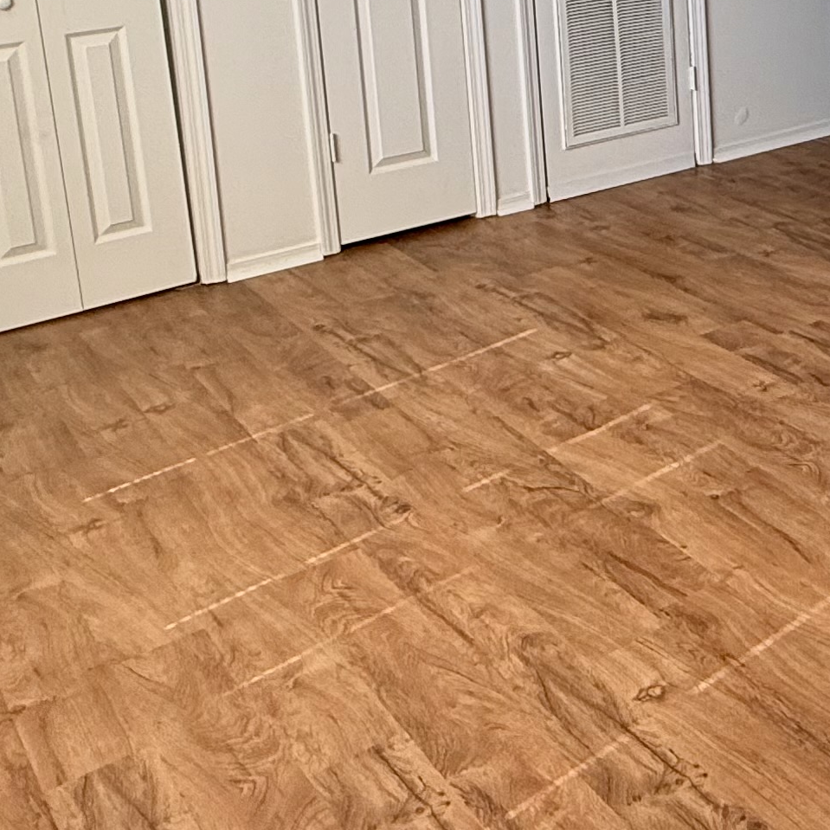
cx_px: 953
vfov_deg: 30.6
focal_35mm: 52
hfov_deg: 29.1
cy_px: 8
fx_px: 1411
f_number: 2.2
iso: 100
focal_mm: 2.22
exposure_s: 1/99
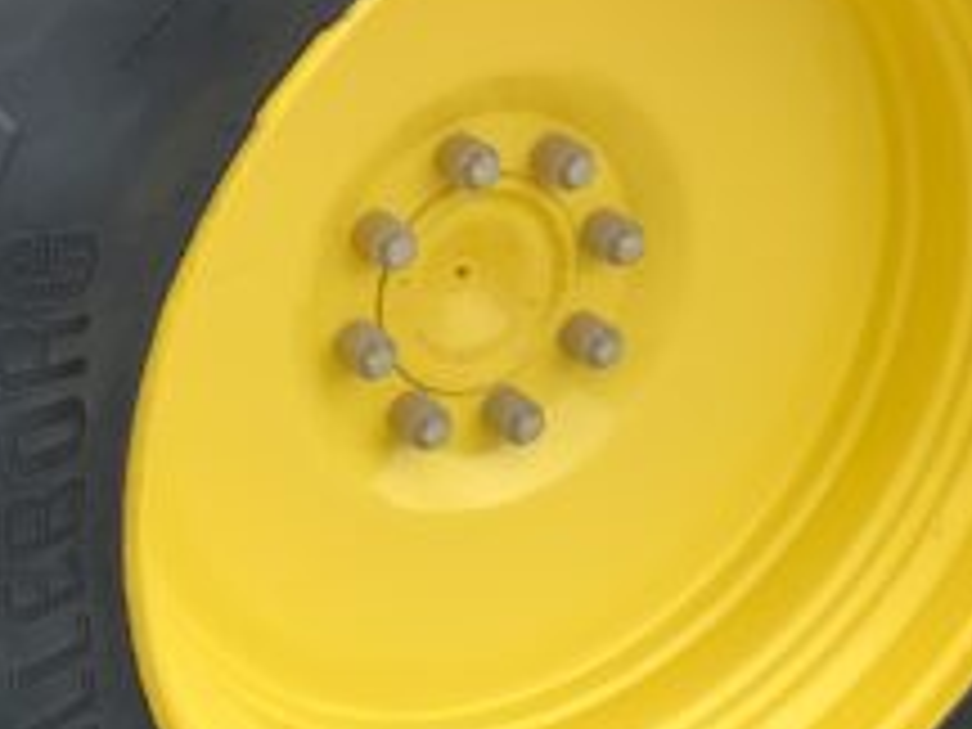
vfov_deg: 17.1
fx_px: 2415
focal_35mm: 86
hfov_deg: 22.5
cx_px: 212
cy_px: 256
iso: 16
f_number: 1.8
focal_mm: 3
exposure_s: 1/127
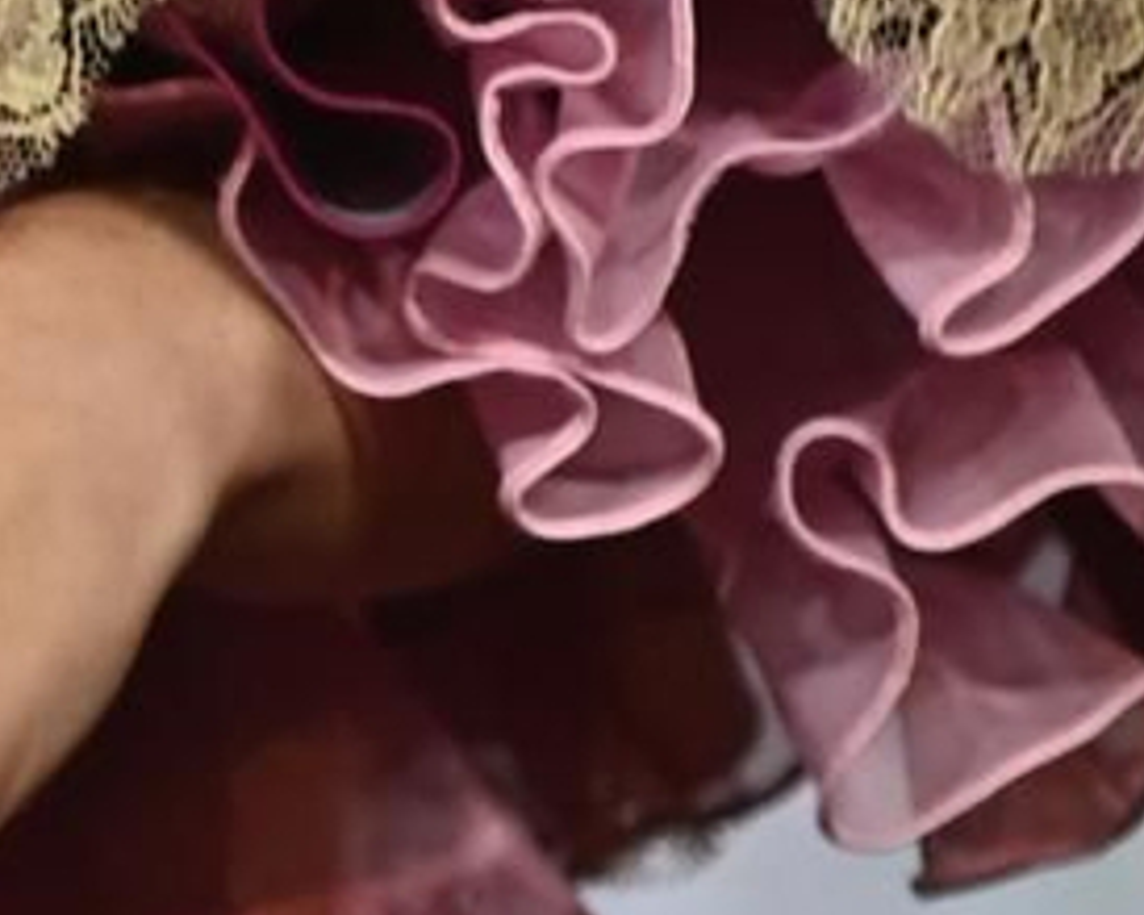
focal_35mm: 1648
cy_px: -140
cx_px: -1708
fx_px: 55778
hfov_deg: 1.2
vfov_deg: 0.9
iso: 1000
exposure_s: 1/500
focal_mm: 200
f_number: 4
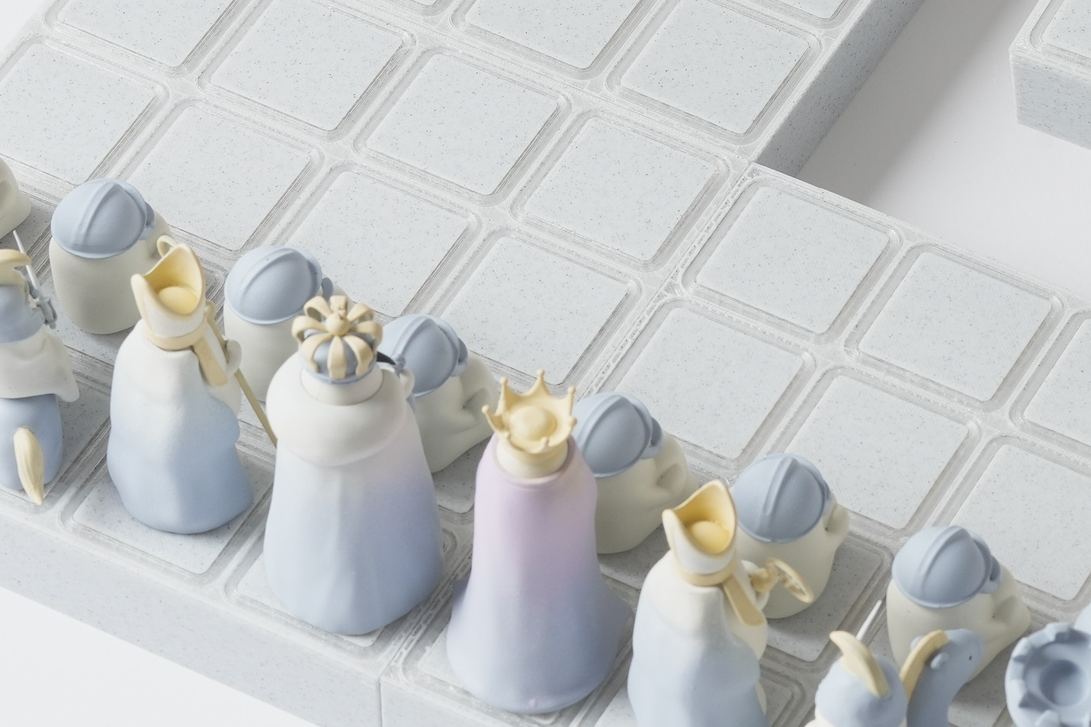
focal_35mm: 213
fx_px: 6455
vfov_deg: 6.4
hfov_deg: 9.6
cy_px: 41
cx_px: 1027
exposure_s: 1/125
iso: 400
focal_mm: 87
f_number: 13
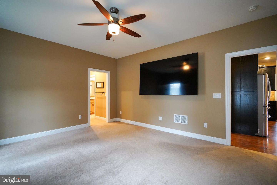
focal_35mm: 16
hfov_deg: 96.7
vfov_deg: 73.7
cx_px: 138
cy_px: 92
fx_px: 123
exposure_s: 1/160
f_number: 2.8
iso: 3200
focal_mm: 16
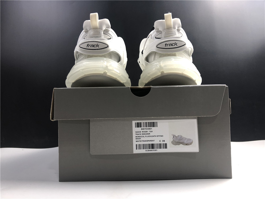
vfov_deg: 49.7
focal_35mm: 28
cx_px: 132
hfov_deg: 63.4
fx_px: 214
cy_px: 100
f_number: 1.8
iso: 32
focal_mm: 4
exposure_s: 1/33
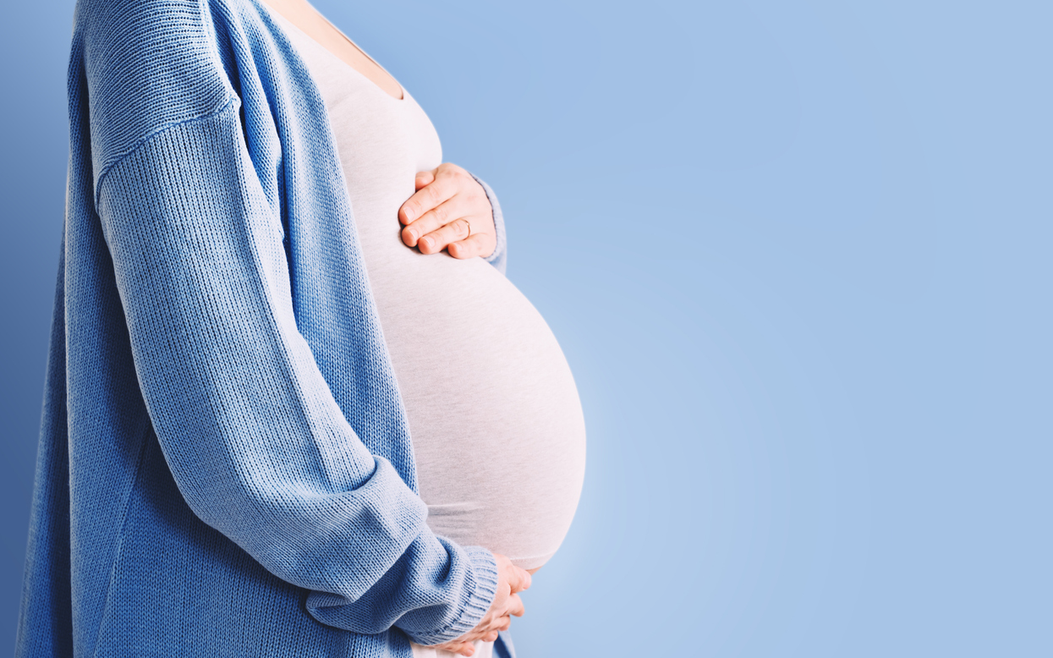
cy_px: 327
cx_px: 529
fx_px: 2210
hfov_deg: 26.8
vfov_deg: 16.9
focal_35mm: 77
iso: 200
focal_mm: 75
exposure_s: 1/60
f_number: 4.5
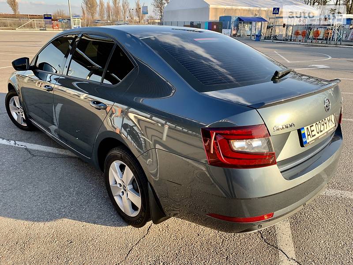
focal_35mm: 26
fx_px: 265
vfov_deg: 53.1
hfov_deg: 67.3
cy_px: 132
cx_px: 176
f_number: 1.8
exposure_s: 1/316
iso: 25
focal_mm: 4.2
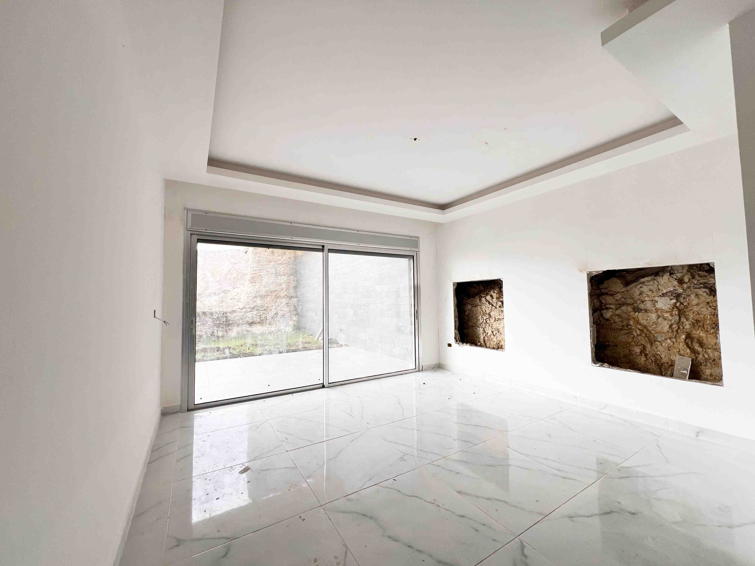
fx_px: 284
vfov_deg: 89.9
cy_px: 283
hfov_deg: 106.2
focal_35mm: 13
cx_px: 378
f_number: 1.8
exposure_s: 1/145
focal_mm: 1.57
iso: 32
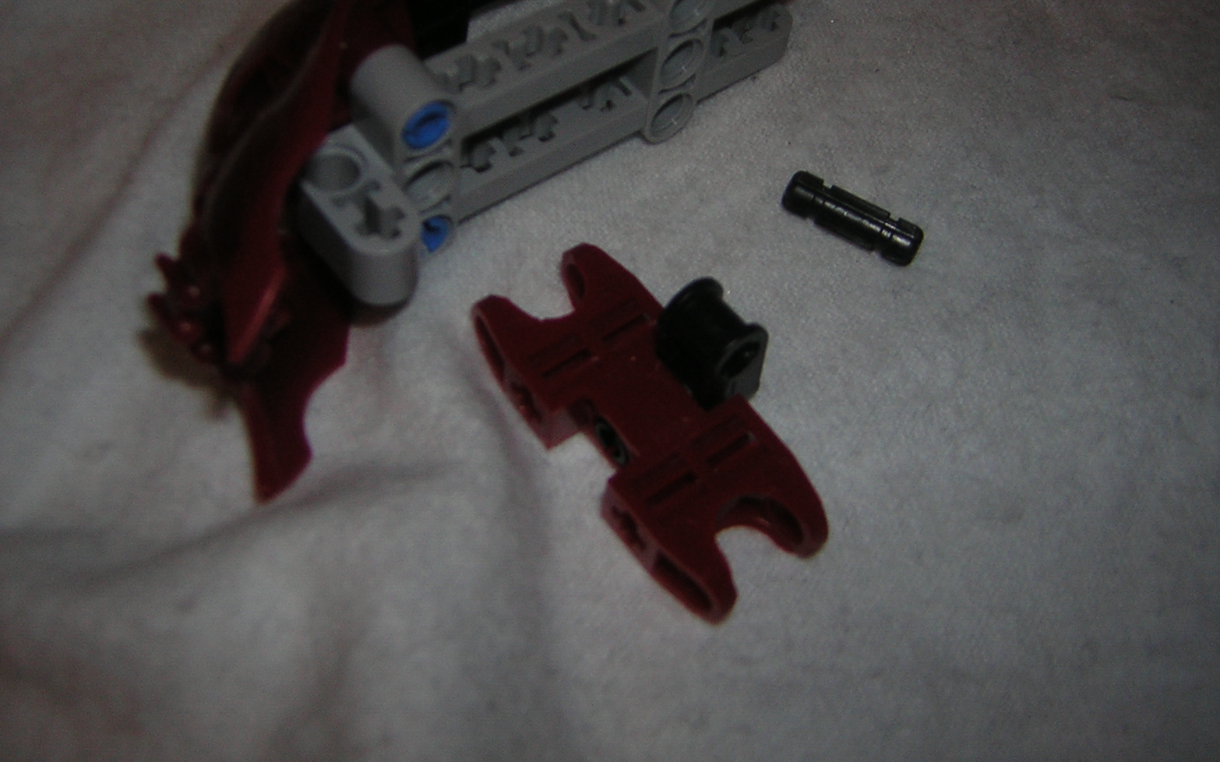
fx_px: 1296
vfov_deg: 32.6
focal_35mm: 39
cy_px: 298
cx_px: 618
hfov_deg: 50.4
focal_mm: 4.7
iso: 50
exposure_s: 1/60.1
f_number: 2.6
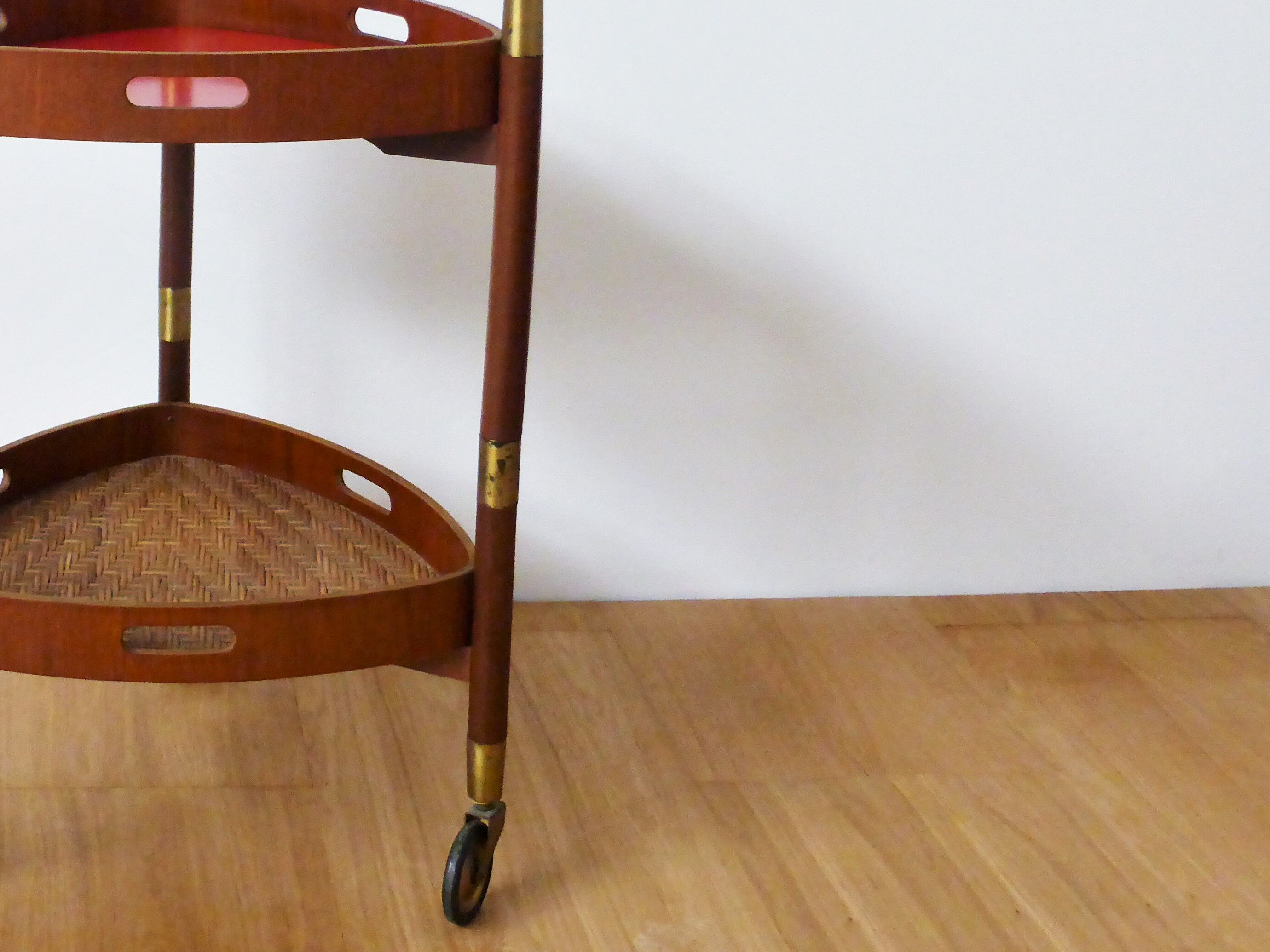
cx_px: 172
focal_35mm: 55
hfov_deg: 33.4
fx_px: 2018
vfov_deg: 26.2
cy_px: 244
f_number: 3.6
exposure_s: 1/50
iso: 400
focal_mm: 5.4
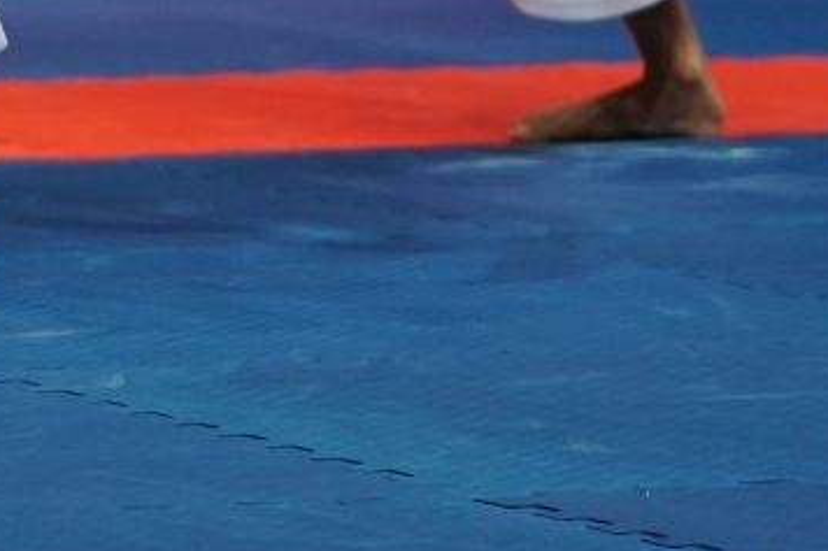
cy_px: -374
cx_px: -358
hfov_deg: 4.2
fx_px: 11287
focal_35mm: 491
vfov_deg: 2.8
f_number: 2.8
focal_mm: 97
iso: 2000
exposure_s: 1/500
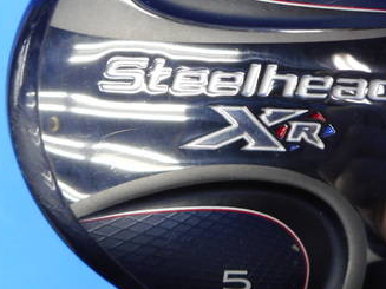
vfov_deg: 29.6
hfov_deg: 38.3
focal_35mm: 49
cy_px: 114
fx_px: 546
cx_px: 267
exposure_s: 1/30
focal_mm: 4.5
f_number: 3.7
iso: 160
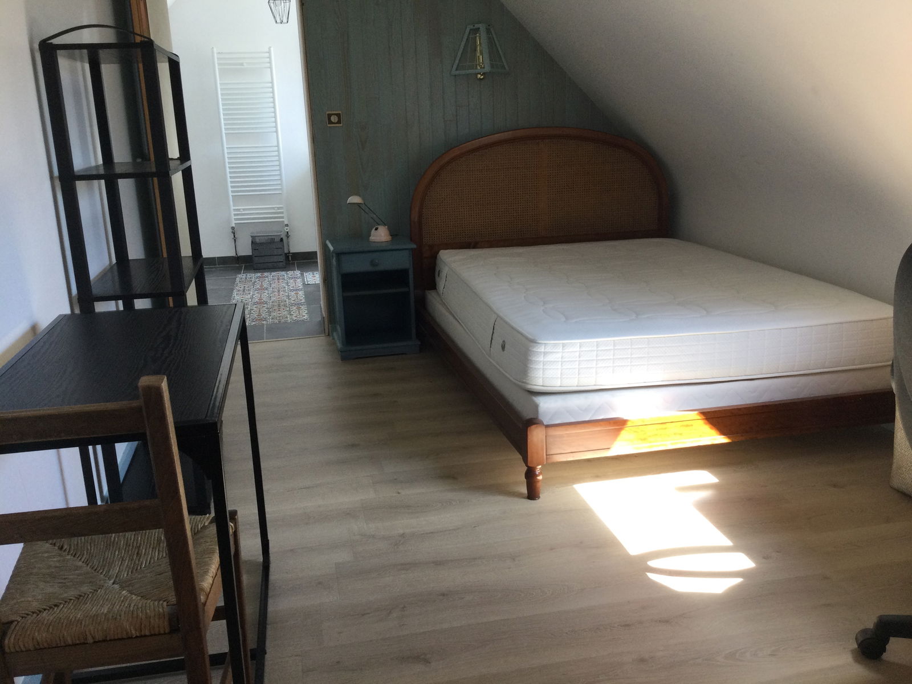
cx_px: 456
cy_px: 342
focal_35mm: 31
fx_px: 817
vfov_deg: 45.4
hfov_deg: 58.4
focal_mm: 3.3
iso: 25
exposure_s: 1/33
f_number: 2.4
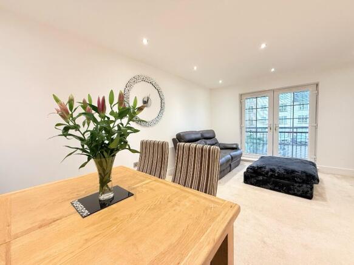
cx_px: 177
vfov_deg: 85.7
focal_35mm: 14
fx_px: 143
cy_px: 132
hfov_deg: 102.1
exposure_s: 1/50
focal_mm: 2.22
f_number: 2.2
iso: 250
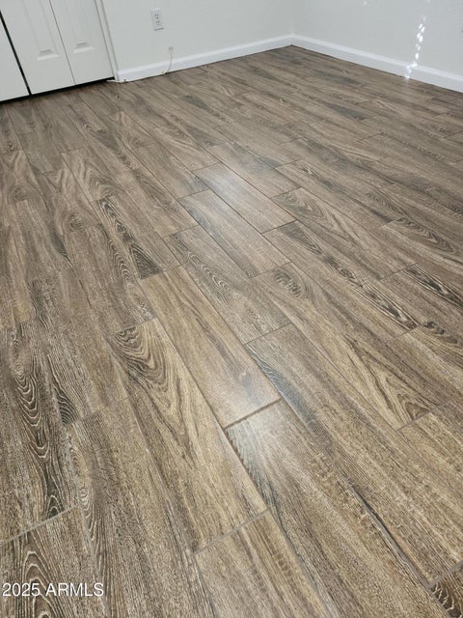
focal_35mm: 23
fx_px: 410
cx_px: 232
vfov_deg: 73.9
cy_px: 309
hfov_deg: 58.9
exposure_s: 1/24
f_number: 1.8
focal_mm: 6.4
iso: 125
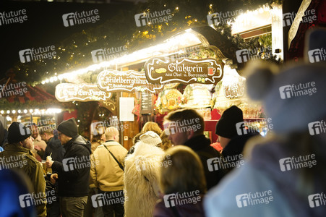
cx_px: 163
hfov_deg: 23.9
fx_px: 769
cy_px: 108
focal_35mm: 85
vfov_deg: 16.0
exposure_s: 1/160
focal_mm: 85
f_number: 2.8
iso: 1600
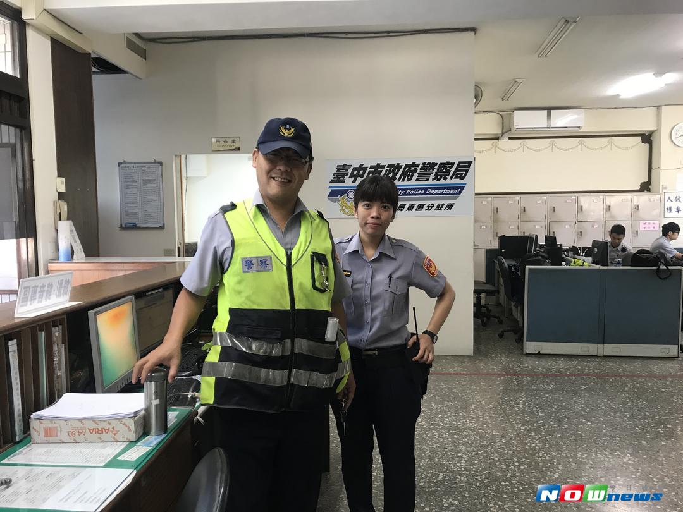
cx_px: 342
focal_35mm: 28
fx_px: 552
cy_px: 256
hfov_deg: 63.4
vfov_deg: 49.7
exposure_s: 1/20
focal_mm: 3.99
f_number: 1.8
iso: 40
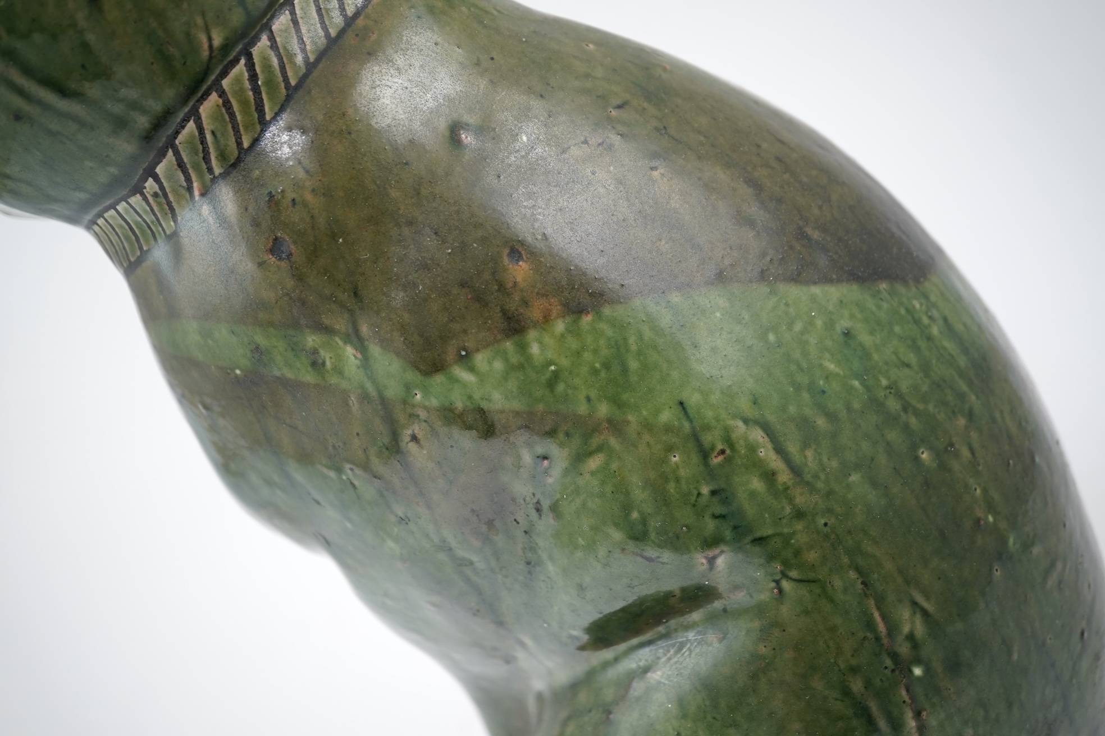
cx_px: 552
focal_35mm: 45
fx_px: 1381
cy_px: 368
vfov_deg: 29.9
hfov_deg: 43.6
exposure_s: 1/80
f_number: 5.6
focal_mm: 30
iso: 500
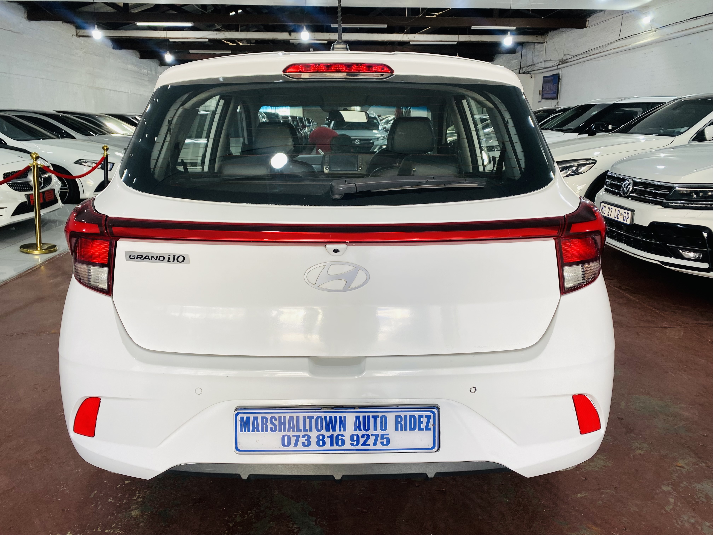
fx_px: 536
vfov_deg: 53.1
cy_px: 268
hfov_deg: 67.3
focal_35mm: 26
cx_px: 356
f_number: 1.8
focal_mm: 4.25
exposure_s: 1/100
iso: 40
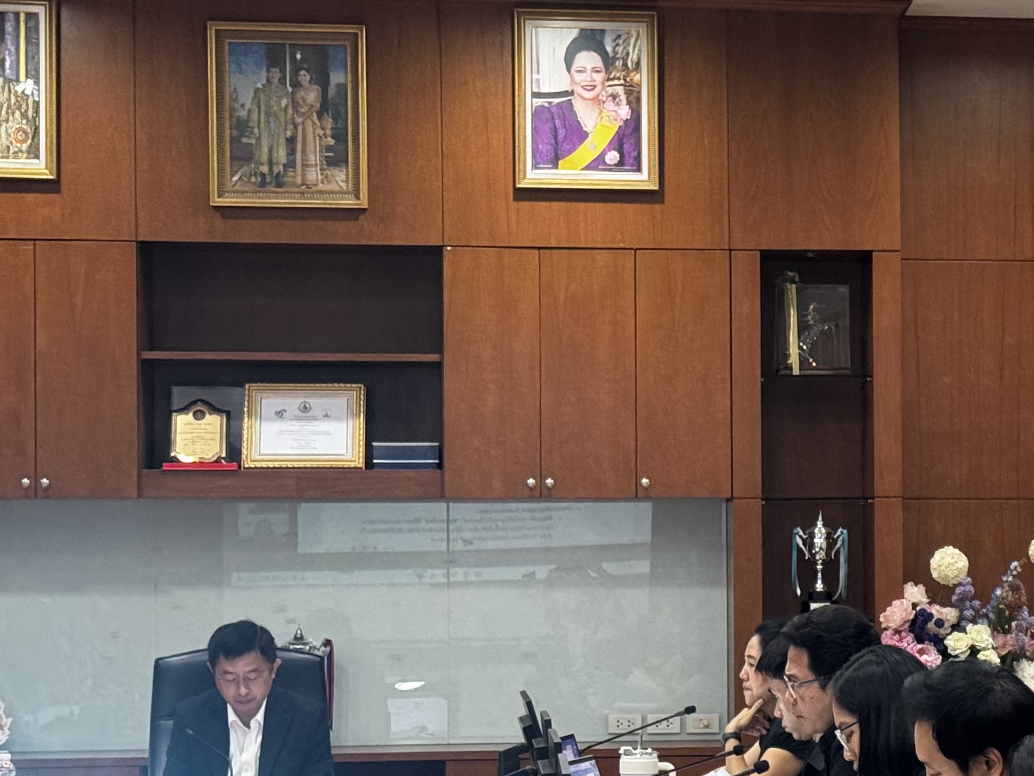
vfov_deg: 14.5
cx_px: 979
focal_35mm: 102
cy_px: 532
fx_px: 3047
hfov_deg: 18.8
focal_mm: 6.76
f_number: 1.78
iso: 320
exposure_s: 1/40
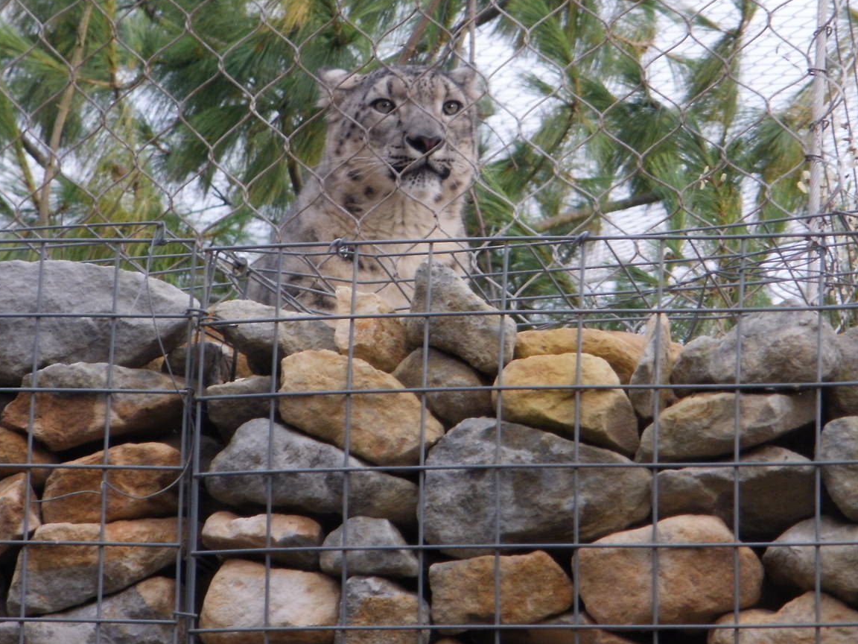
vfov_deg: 5.9
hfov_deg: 7.9
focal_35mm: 250
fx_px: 6197
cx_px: 442
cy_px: 210
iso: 125
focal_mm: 31.5
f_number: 5.6
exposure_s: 1/60
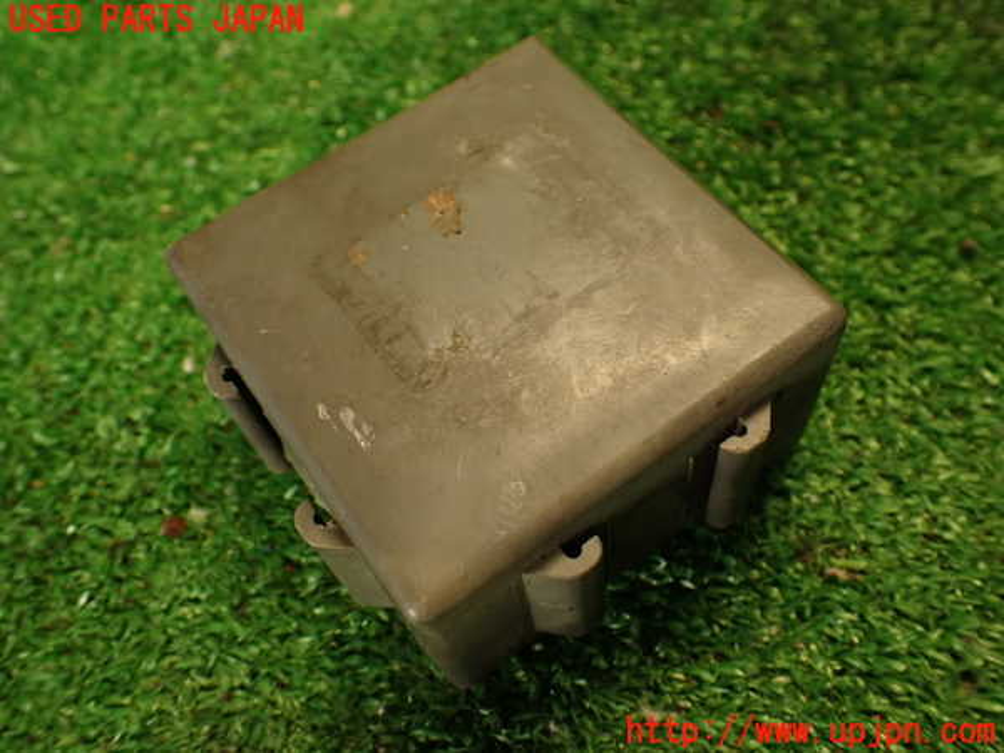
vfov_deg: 44.2
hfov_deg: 56.8
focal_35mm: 32
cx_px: 502
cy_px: 376
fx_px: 928
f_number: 2.4
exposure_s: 1/30
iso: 250
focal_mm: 5.79
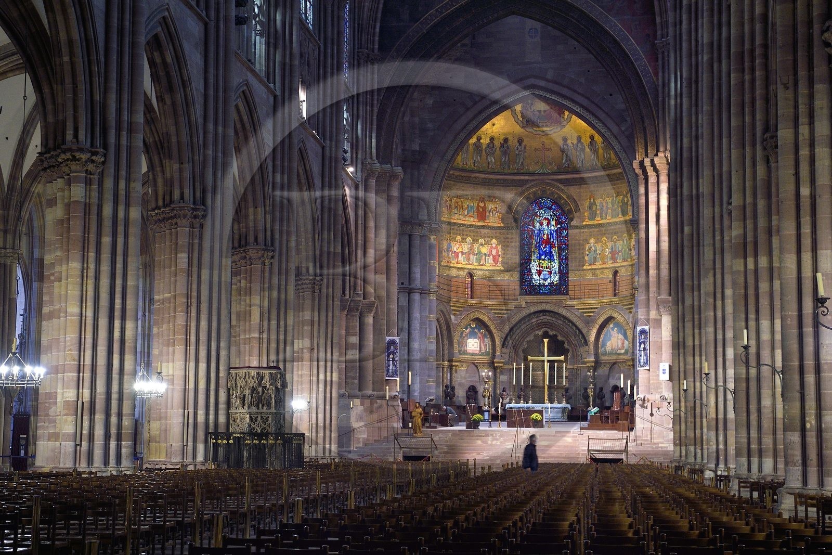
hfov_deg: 35.6
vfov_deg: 24.2
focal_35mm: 56
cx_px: 416
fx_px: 1294
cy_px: 278
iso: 1600
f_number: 5
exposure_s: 1/15
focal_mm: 56
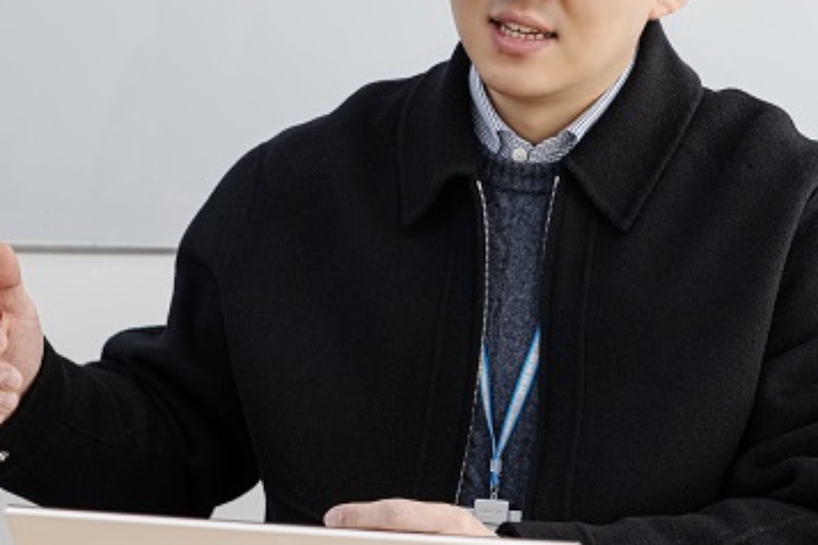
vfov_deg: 12.8
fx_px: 2431
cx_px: 417
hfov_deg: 19.1
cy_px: 129
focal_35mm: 107
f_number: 5.6
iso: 800
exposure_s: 1/200
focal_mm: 46
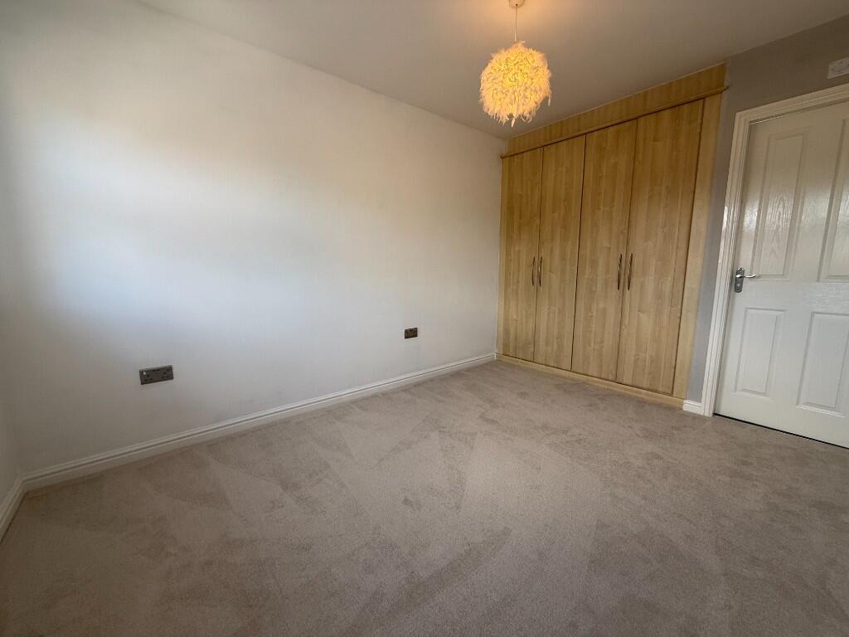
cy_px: 318
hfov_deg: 102.1
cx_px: 424
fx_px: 343
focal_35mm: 14
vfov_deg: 85.7
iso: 64
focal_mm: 2.22
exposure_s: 1/99
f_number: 2.2
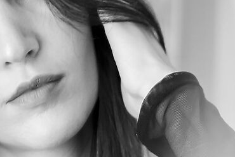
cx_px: 248
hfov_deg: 7.0
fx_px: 1907
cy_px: 304
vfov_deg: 4.6
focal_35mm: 292
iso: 400
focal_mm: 30
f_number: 1.4
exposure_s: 1/400
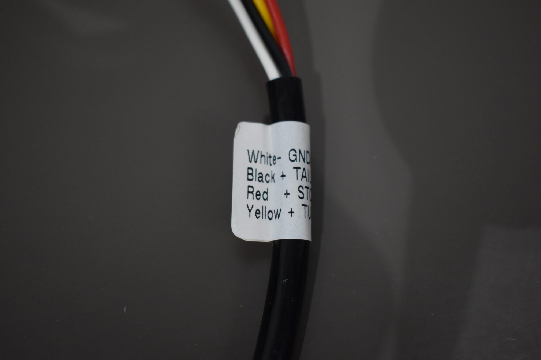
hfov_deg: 38.9
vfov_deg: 26.5
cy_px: 180
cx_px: 270
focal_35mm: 51
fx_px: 766
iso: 800
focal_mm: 34
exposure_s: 1/250
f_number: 4.5
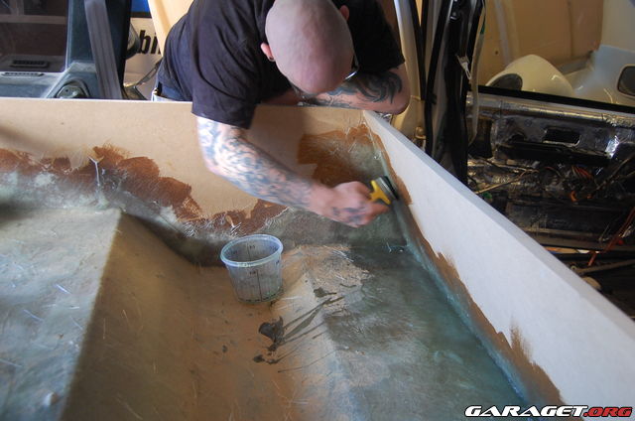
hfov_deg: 62.0
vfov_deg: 43.4
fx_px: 528
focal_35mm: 30
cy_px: 210
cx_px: 318
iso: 800
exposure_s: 1/15
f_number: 3.8
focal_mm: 20
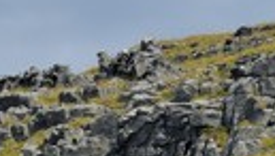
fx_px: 7456
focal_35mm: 1021
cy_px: 135
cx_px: 32
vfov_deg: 1.2
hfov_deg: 2.1
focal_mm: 200
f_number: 7.6
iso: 100
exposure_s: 1/400
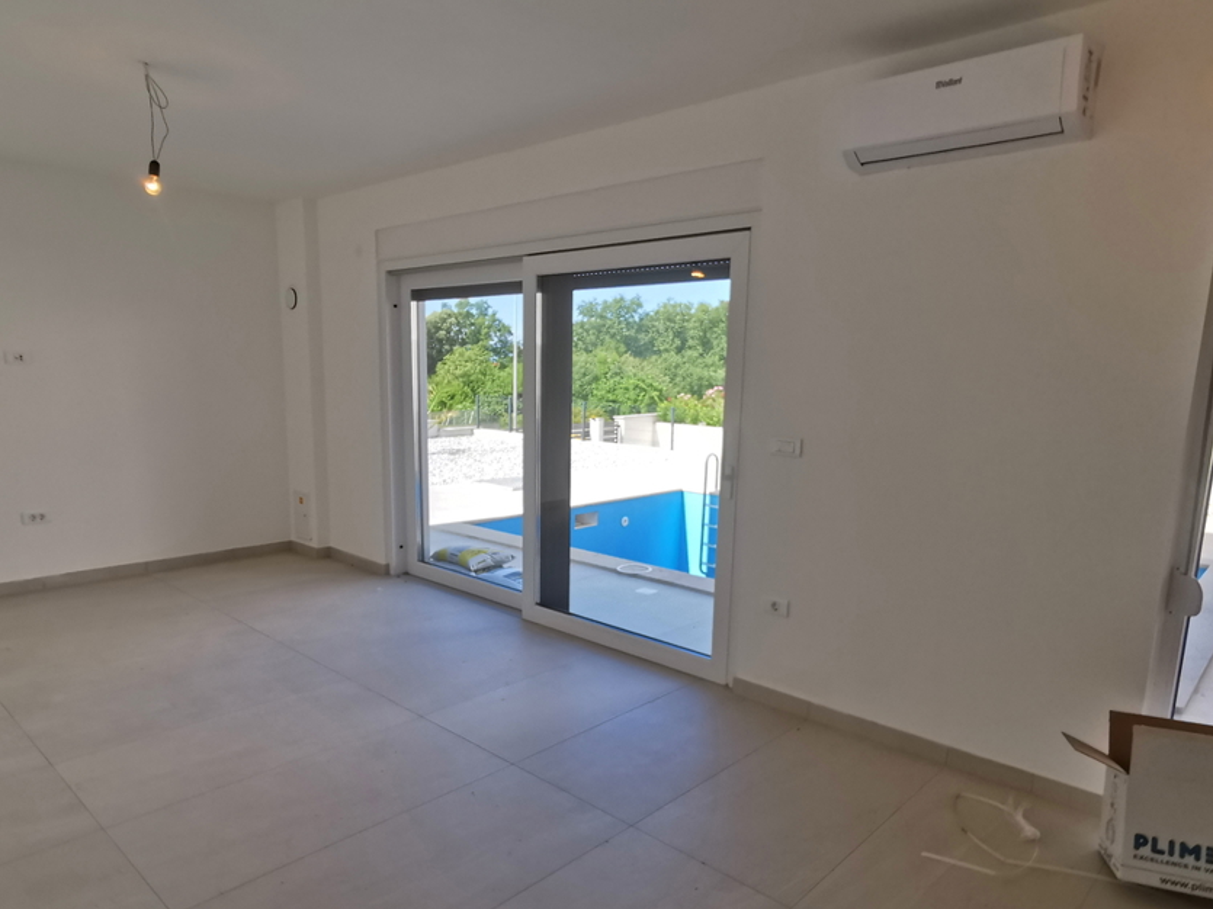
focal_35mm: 23
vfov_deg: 58.6
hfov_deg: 73.9
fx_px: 806
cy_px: 521
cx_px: 616
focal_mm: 2.35
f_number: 2.2
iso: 50
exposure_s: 1/234
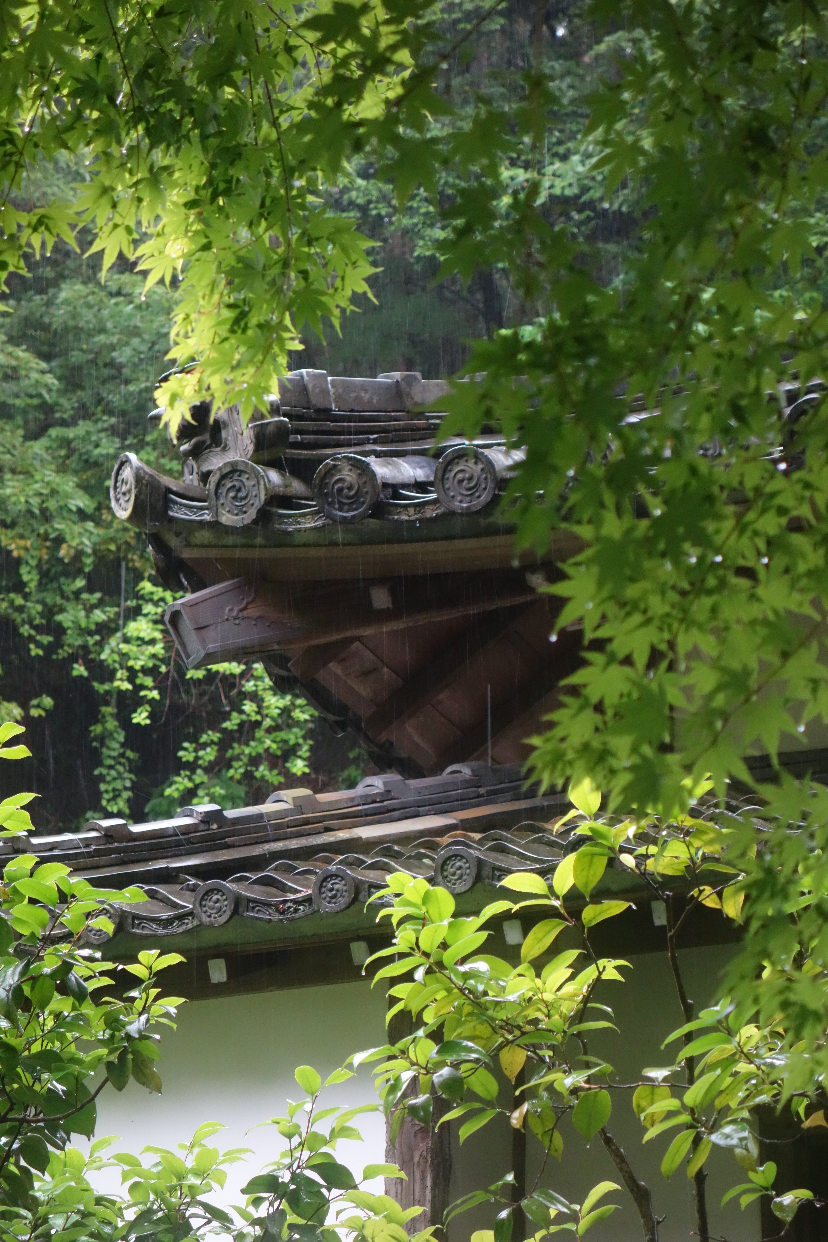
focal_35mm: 100
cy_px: 621
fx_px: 3450
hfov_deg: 13.7
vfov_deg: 20.4
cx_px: 414
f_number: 4.9
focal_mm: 37.1
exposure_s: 1/60
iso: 1600
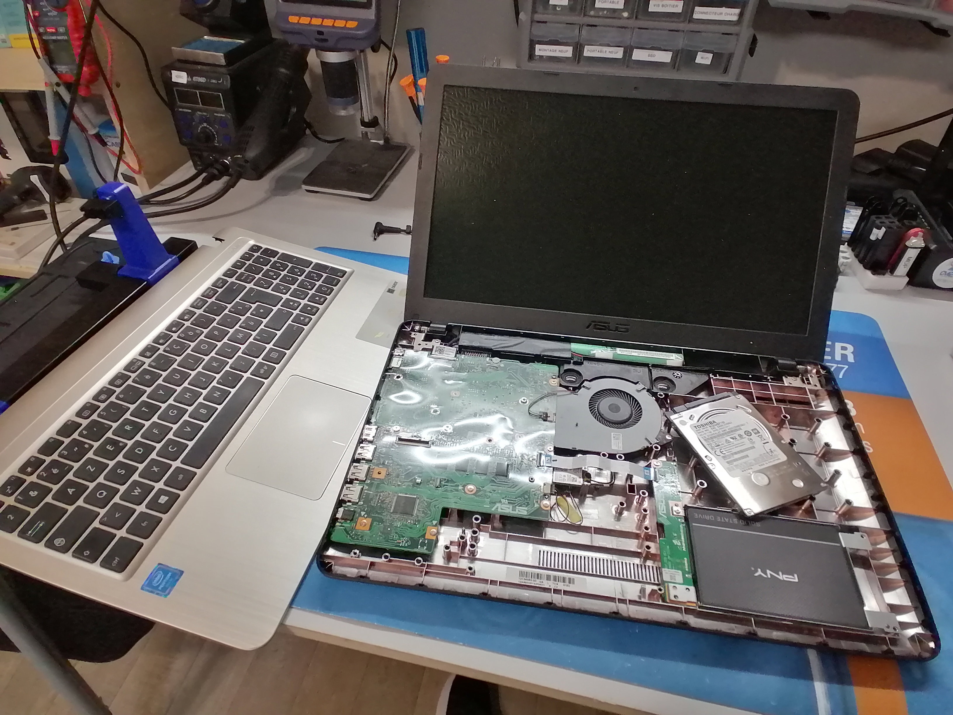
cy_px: 358
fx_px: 606
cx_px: 476
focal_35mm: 22
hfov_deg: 76.4
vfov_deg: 61.1
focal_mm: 2.84
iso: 250
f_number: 2.4
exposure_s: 1/100
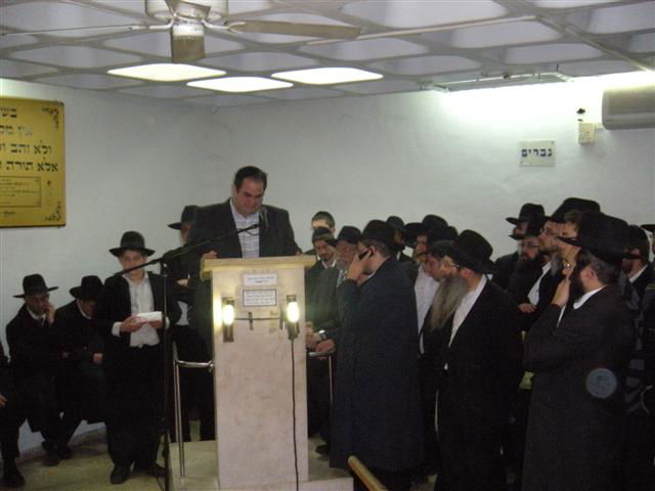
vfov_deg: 29.7
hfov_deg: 38.9
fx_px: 927
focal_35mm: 49
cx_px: 328
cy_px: 246
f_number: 4.1
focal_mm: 8.2
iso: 510
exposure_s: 1/30
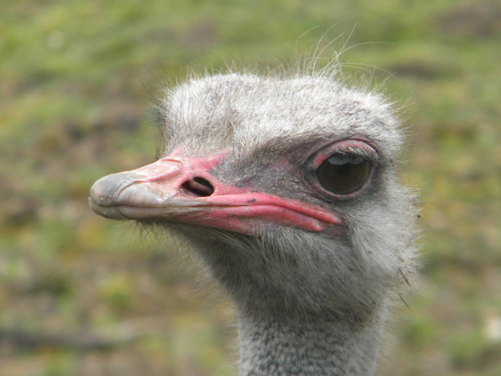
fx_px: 6962
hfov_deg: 4.1
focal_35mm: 481
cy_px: 201
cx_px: 278
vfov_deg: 3.1
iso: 149
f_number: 5.4
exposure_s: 1/250
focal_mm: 75
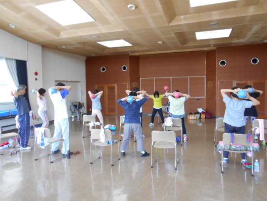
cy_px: 100
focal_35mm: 26
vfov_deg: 53.1
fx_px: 201
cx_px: 134
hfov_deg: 67.3
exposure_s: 1/30
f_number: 3.2
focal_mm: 4.6
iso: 200
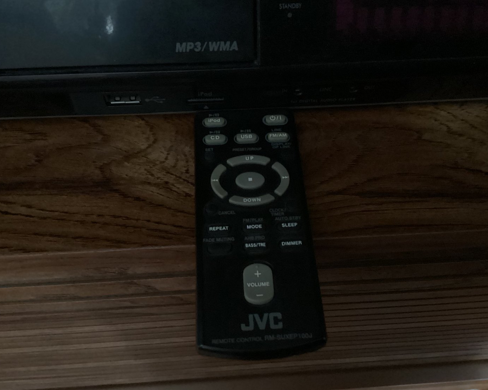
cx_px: 245
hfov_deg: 54.2
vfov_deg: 44.6
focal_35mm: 33
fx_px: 477
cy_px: 194
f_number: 2.4
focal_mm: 3.3
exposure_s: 1/15
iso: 800
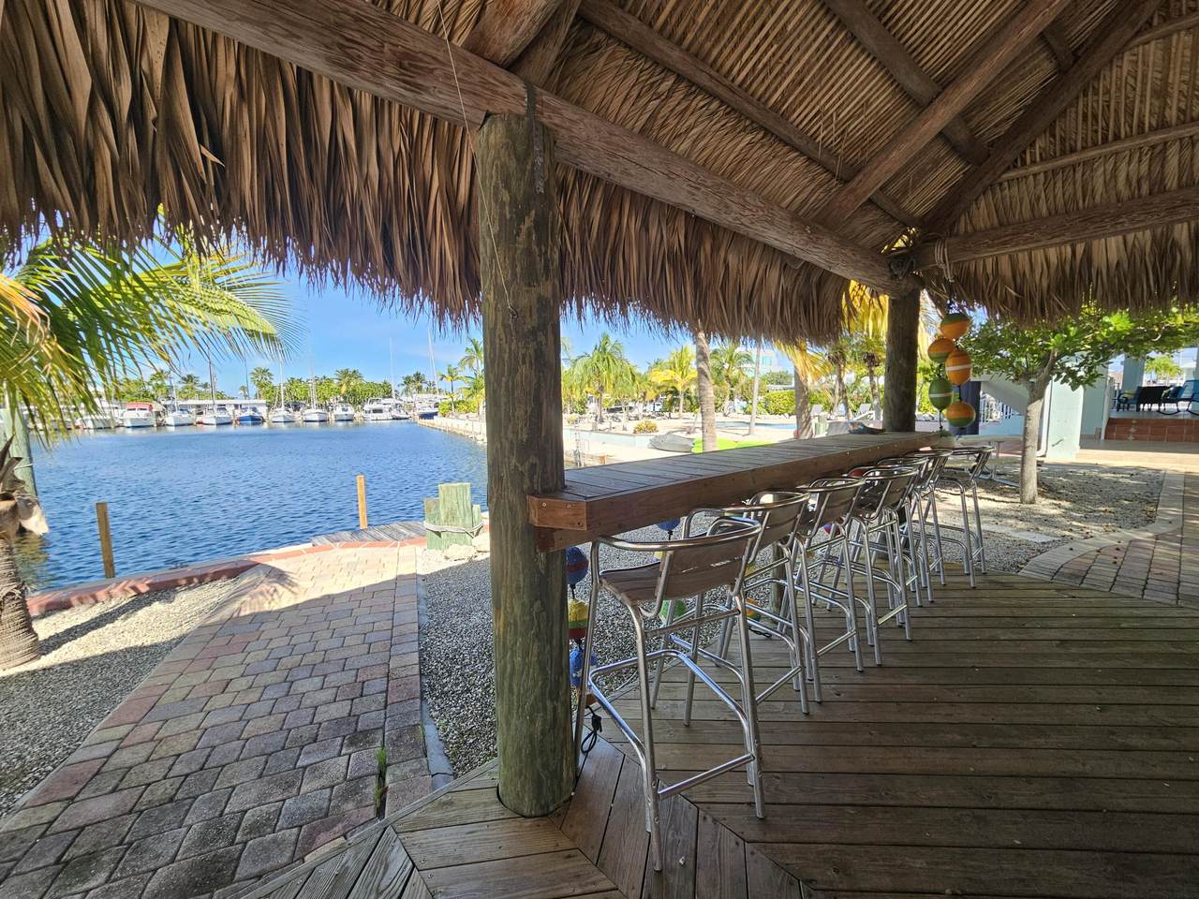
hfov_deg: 106.2
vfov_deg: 89.9
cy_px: 450
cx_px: 600
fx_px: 450
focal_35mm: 13
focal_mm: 2.2
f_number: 2.2
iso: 50
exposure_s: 1/652
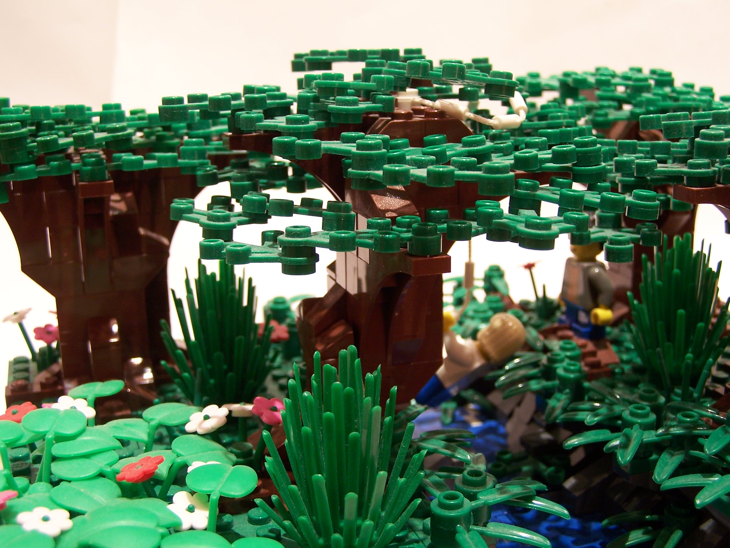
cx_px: 365
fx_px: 1012
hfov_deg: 39.7
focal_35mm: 48
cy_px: 274
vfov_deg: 30.3
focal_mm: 8
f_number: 3
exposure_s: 1/3
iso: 80
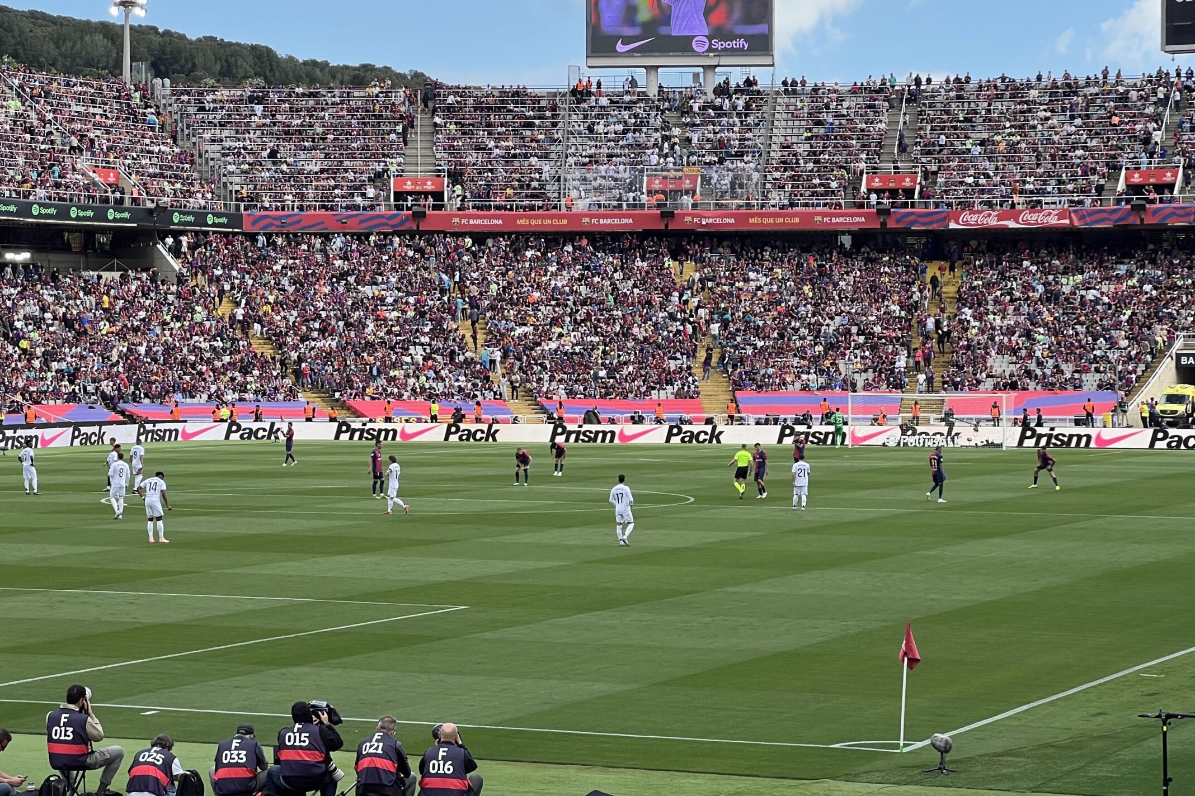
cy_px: 343
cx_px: 554
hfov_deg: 21.2
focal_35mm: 96
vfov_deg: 14.2
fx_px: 3186
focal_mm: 9
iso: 32
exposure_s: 1/506
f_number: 2.8
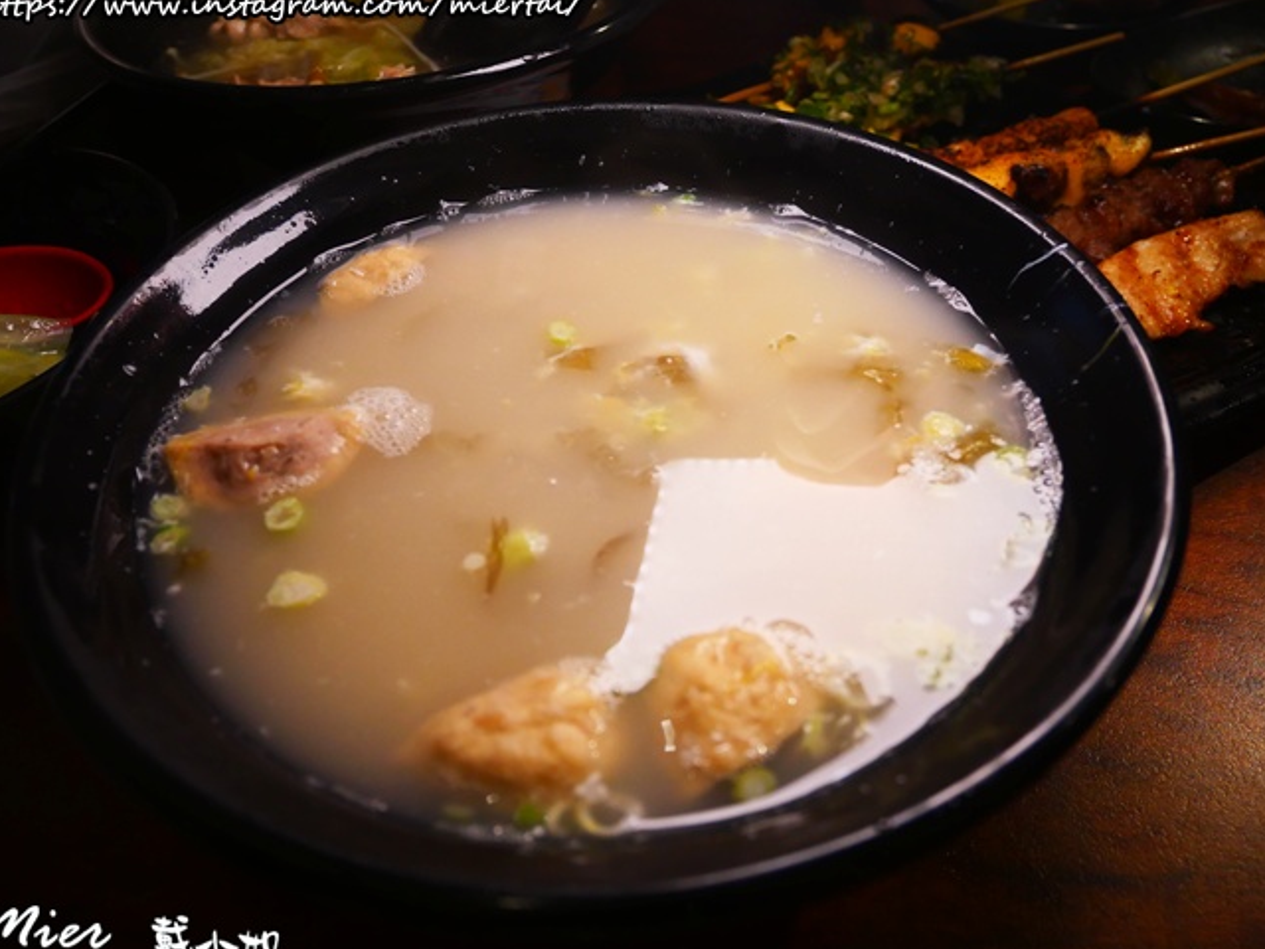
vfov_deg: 54.9
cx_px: 616
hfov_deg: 69.4
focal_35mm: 25
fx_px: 914
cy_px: 476
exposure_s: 1/60
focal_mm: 12
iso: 800
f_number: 3.5
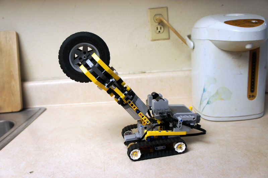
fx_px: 223
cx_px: 134
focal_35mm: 30
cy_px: 89
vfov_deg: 43.5
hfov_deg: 62.0
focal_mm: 20
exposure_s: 1/30
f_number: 4
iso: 400
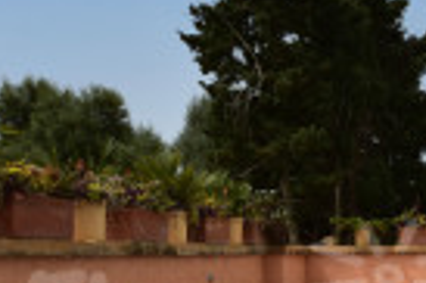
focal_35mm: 56
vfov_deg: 23.1
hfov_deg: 30.6
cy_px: 288
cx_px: 504
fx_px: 662
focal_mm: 10
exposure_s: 1/500
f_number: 11
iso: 250
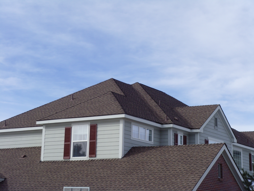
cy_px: 96
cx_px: 127
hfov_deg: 24.4
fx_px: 587
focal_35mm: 80
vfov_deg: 18.4
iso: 80
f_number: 7.4
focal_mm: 13.7
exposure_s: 1/250
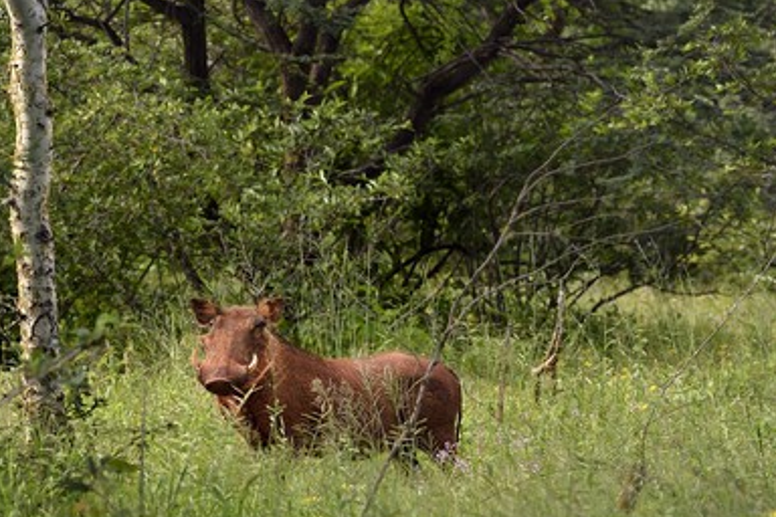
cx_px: 356
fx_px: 4720
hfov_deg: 9.4
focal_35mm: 219
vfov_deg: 6.3
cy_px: 275
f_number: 9
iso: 500
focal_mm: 200
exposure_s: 1/320
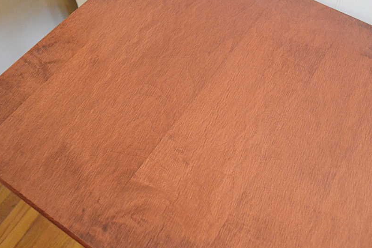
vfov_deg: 38.8
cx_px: 206
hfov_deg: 55.7
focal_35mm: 34
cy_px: 109
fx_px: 351
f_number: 3.5
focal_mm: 18
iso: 3200
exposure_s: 1/60
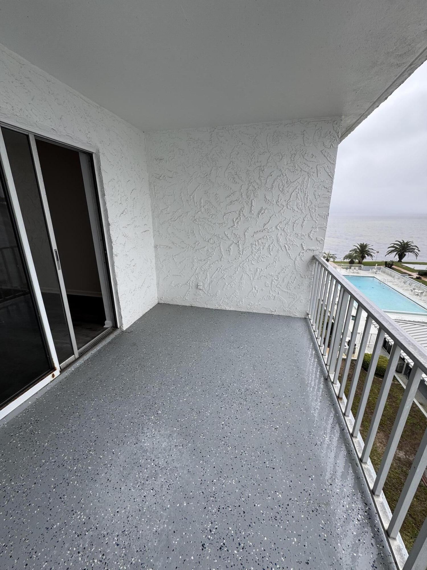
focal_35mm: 14
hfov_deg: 85.7
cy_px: 285
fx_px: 230
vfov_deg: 102.1
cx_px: 214
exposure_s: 1/172
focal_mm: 2.22
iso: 40
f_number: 2.2
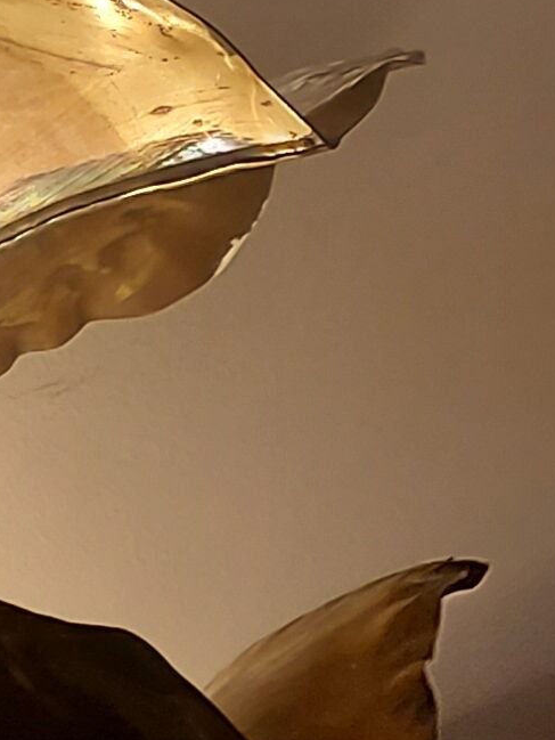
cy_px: 377
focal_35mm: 171
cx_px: -217
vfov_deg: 11.6
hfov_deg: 8.5
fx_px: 3654
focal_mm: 5.23
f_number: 1.8
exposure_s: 1/50
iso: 64
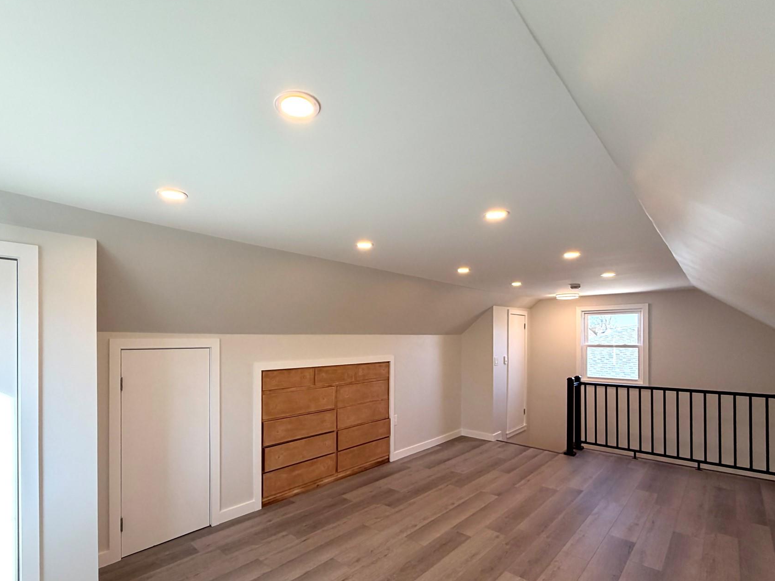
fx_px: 381
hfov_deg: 90.9
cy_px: 339
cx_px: 358
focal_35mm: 17
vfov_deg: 74.2
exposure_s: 1/120
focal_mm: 2.22
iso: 64
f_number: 2.2
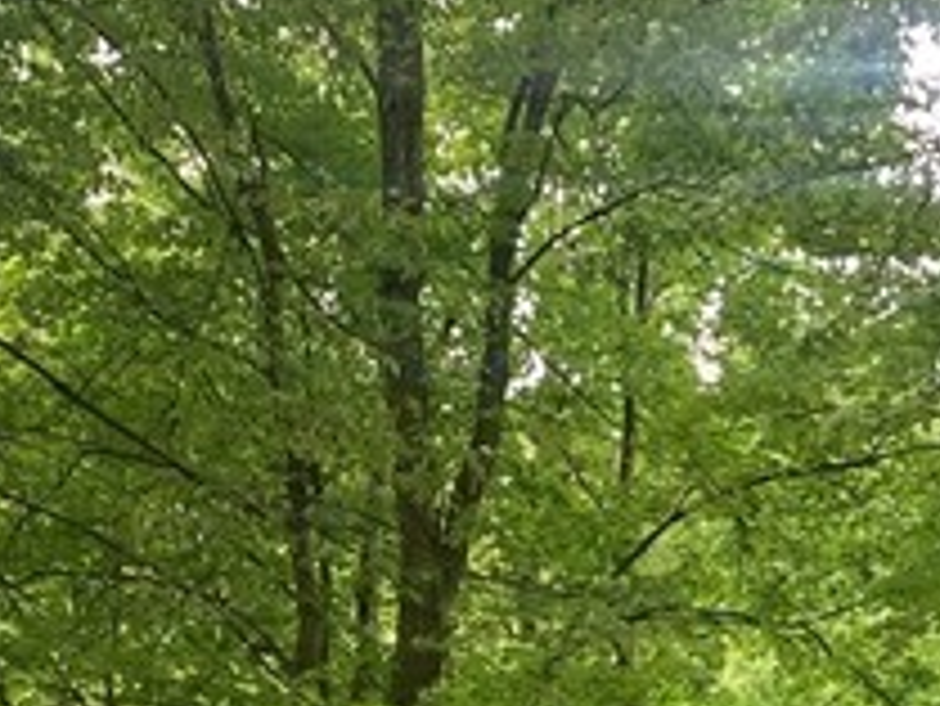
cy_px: 728
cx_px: 553
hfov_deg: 14.4
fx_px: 3722
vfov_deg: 10.7
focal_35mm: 137
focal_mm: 3.99
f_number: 1.8
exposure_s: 1/165
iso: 20
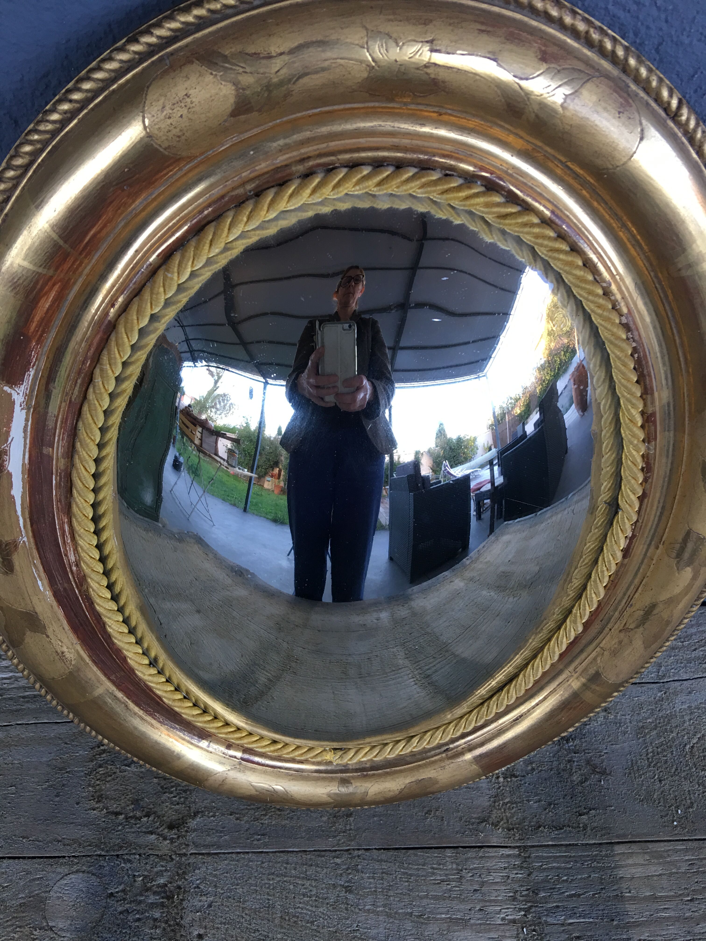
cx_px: 353
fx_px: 789
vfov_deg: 61.7
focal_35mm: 29
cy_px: 470
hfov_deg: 48.2
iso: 25
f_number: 2.2
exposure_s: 1/33
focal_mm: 4.15
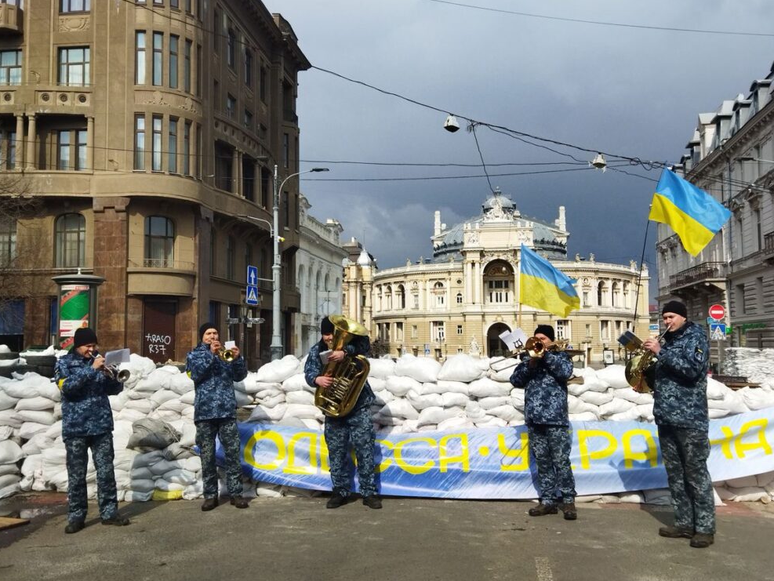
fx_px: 626
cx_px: 398
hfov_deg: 63.4
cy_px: 286
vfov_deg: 49.8
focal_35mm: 28
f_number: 1.79
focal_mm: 4.71
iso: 99
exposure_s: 1/3559
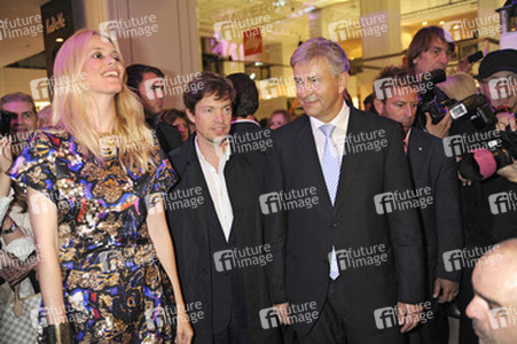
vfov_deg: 38.8
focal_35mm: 34
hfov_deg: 55.8
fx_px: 488
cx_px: 258
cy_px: 172
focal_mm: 34
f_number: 2.8
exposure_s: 1/50
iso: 800
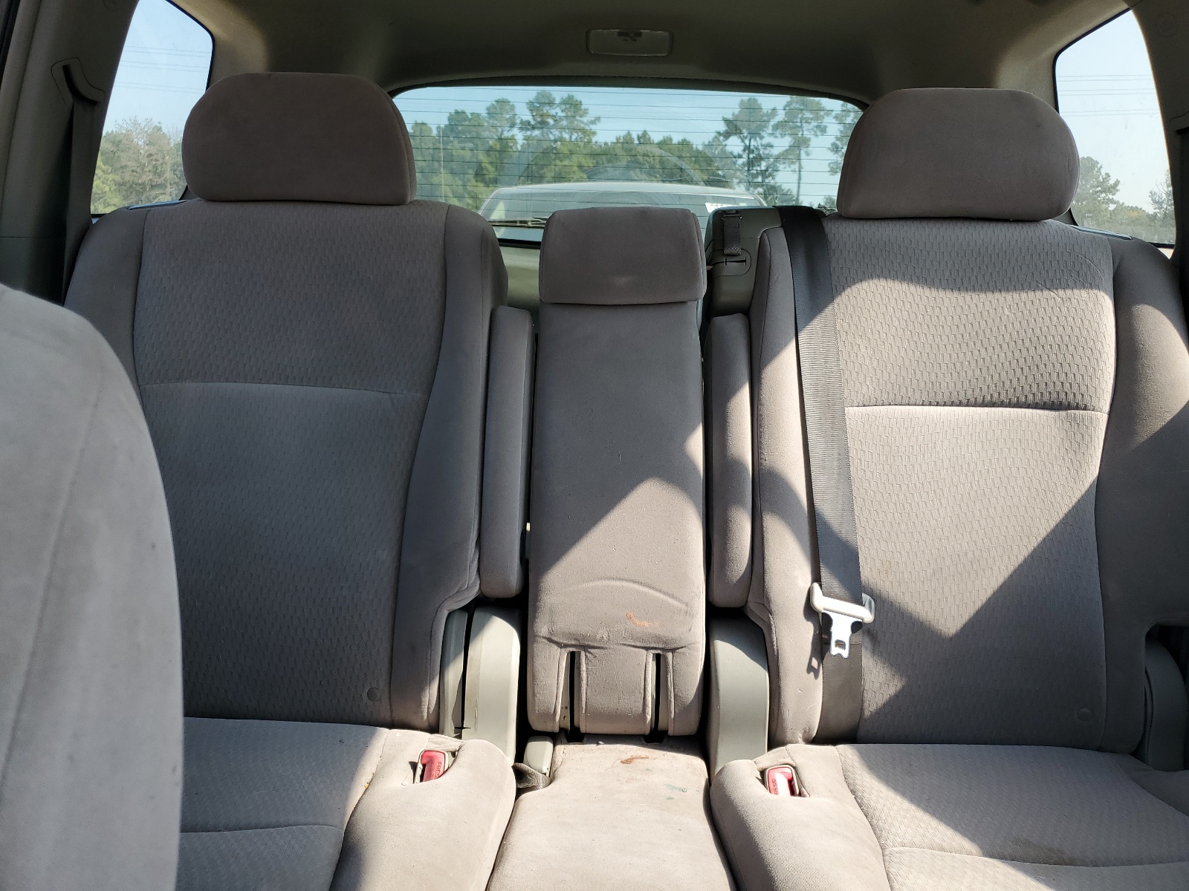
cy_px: 446
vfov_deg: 53.1
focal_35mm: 26
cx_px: 594
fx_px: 893
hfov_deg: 67.3
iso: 50
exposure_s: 1/244
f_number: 1.5
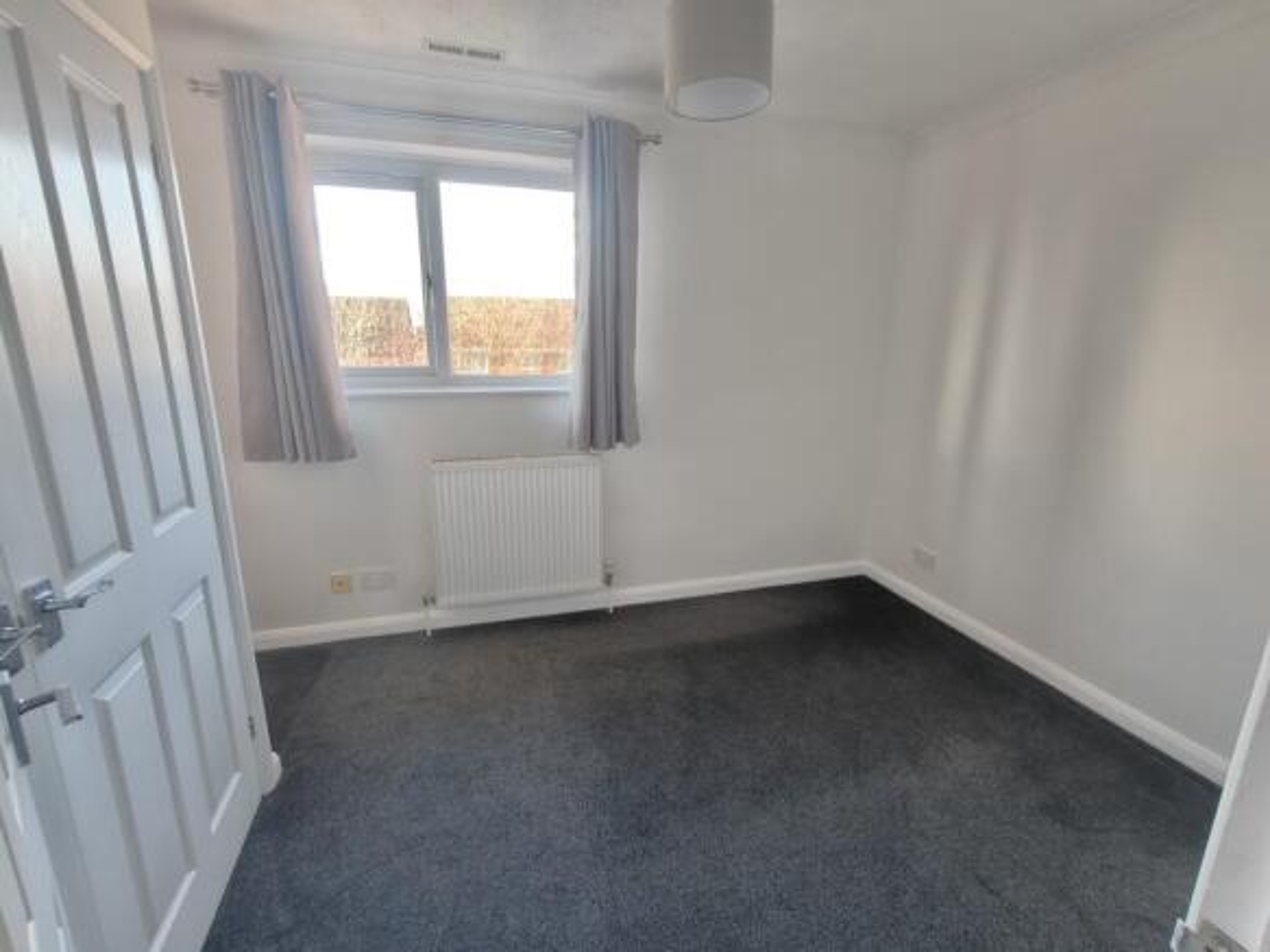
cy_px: 476
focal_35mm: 15
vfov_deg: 81.7
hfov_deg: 98.2
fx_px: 550
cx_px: 635
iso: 1000
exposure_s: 1/60.2
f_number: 2
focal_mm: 2.31
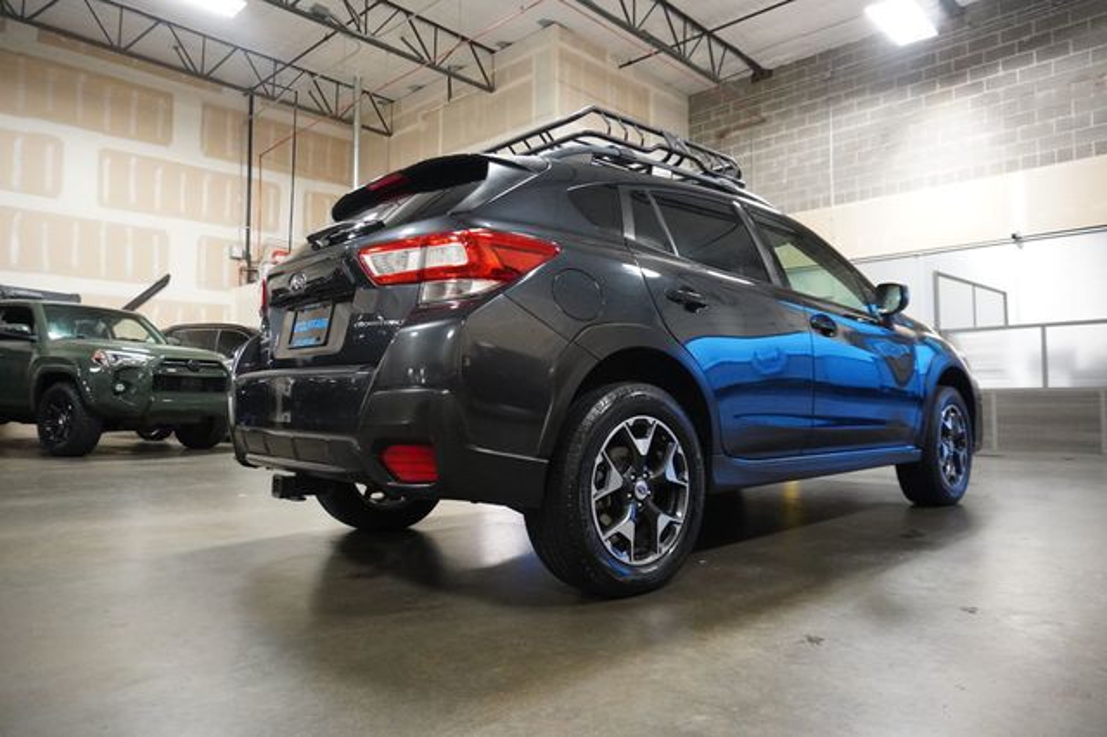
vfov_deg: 53.1
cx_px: 554
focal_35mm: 24
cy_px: 368
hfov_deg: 73.8
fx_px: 738
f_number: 3.5
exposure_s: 1/160
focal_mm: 16
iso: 5000
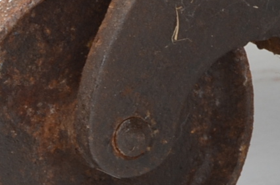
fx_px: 7090
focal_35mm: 914
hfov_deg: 2.3
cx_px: 415
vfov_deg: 1.5
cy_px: -170
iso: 250
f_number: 9
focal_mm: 105
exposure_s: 1/100
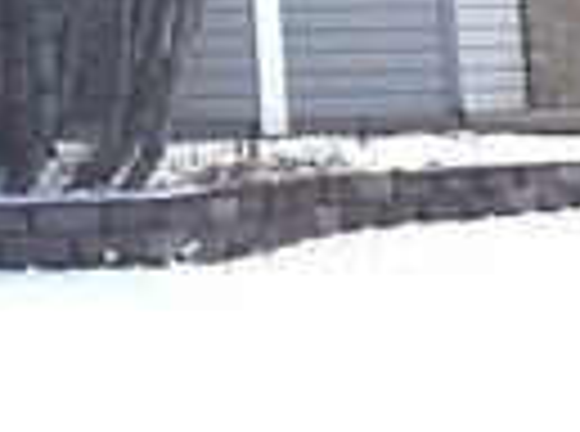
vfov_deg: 9.9
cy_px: -232
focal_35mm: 144
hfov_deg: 13.0
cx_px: -297
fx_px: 2406
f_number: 2.2
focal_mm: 4.15
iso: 25
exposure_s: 1/1789
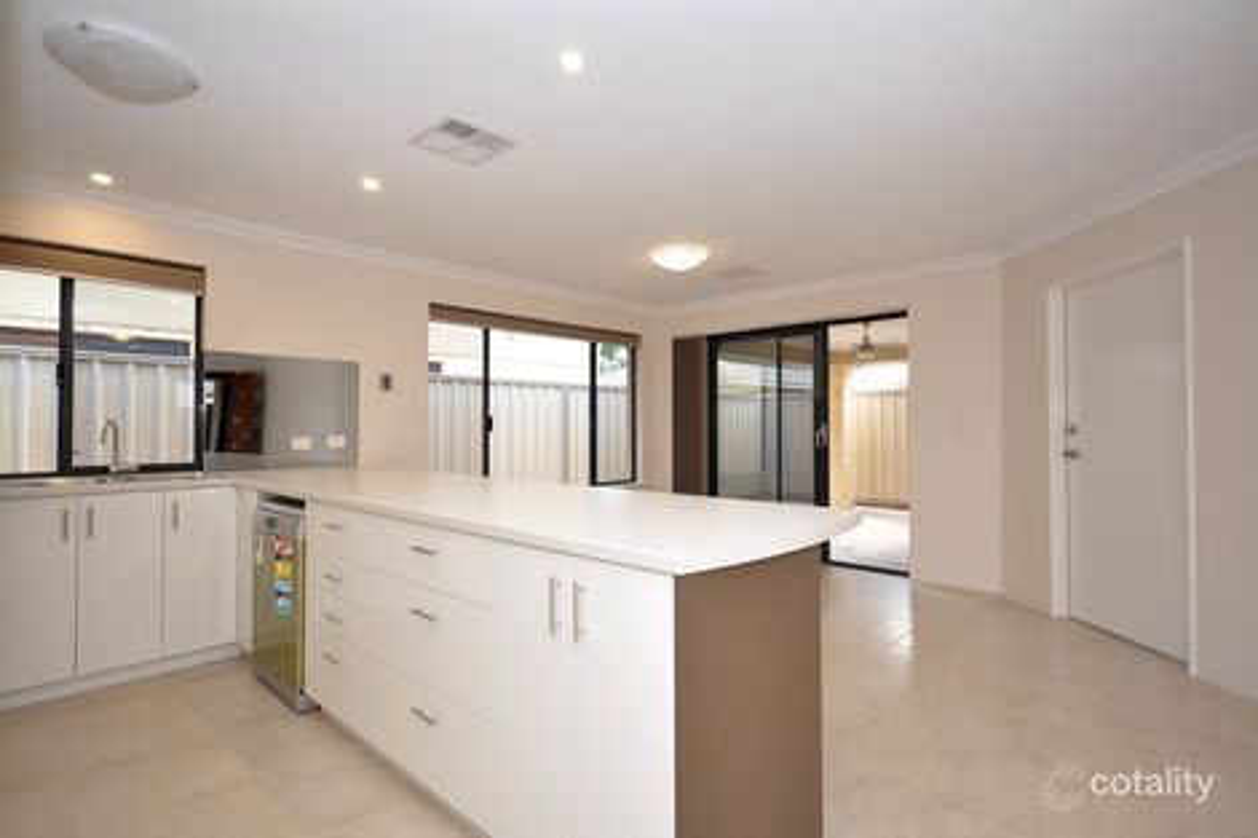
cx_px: 629
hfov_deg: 90.0
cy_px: 419
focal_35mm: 18
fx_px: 629
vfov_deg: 67.3
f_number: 5.6
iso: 640
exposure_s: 1/100
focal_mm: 12
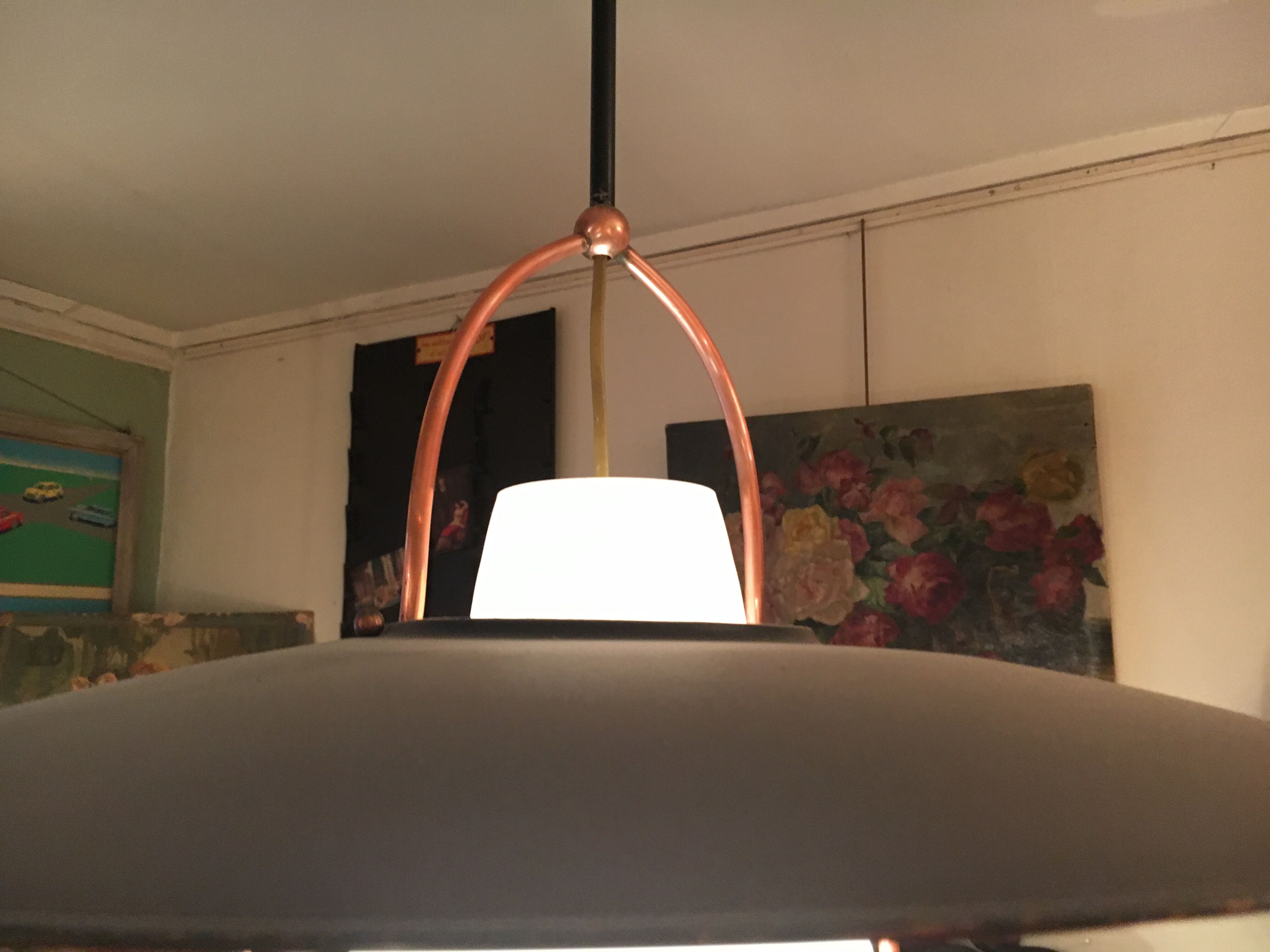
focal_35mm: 29
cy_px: 476
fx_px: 1064
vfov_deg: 48.2
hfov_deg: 61.7
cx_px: 635
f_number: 2.2
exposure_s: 1/25
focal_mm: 4.15
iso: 200
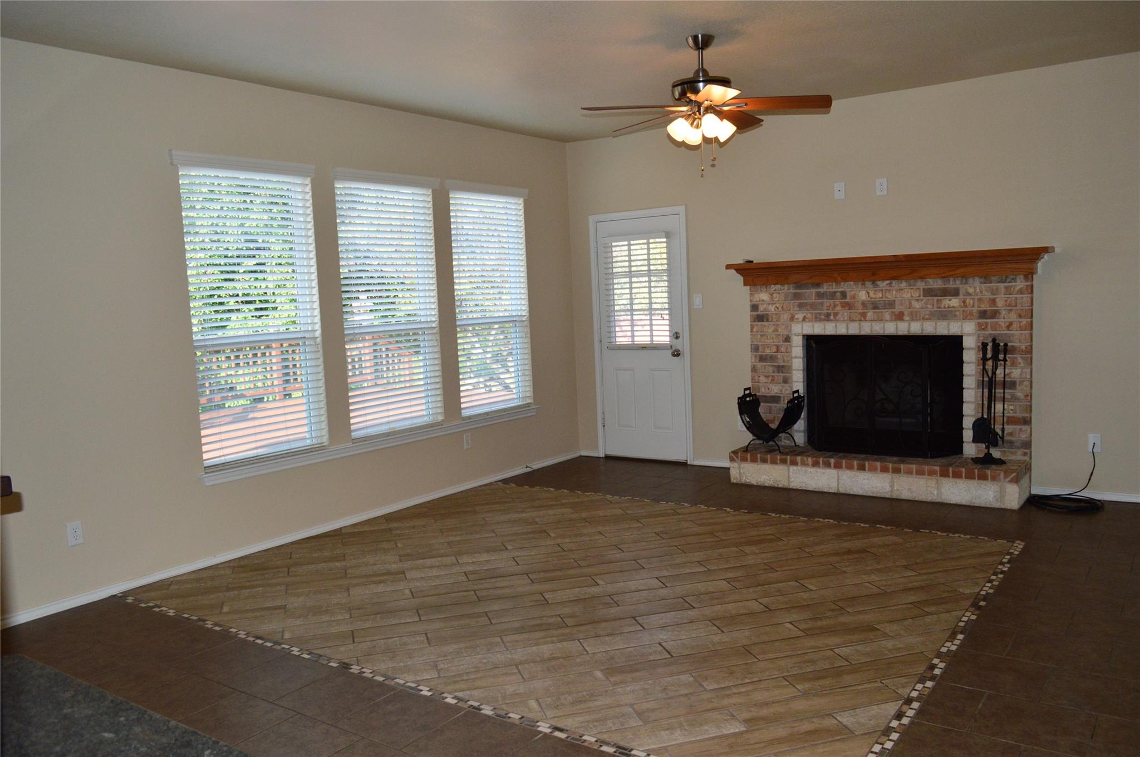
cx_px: 570
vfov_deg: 47.8
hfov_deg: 67.4
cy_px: 378
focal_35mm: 27
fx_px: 854
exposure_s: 1/200
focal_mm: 18
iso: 800
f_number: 5
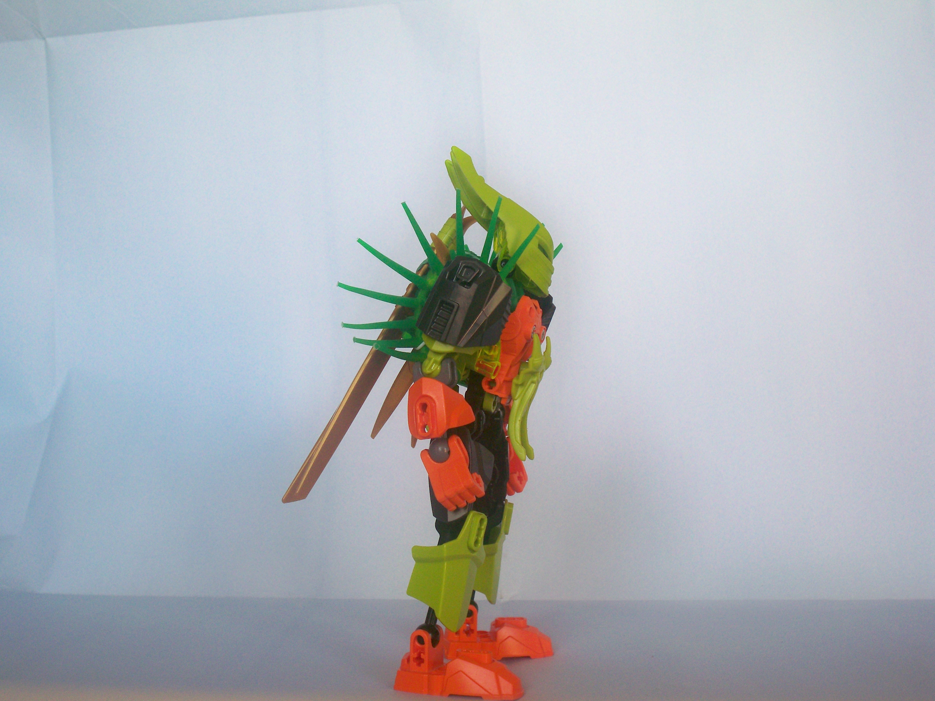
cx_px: 468
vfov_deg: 32.9
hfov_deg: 42.9
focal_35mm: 44
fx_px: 1188
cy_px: 350
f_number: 3.5
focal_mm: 7.8
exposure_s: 1/60
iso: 100
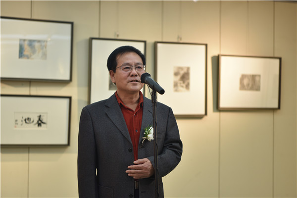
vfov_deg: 19.5
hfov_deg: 28.8
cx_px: 148
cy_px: 99
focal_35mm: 70
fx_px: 577
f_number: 2.8
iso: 400
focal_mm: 70
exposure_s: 1/160
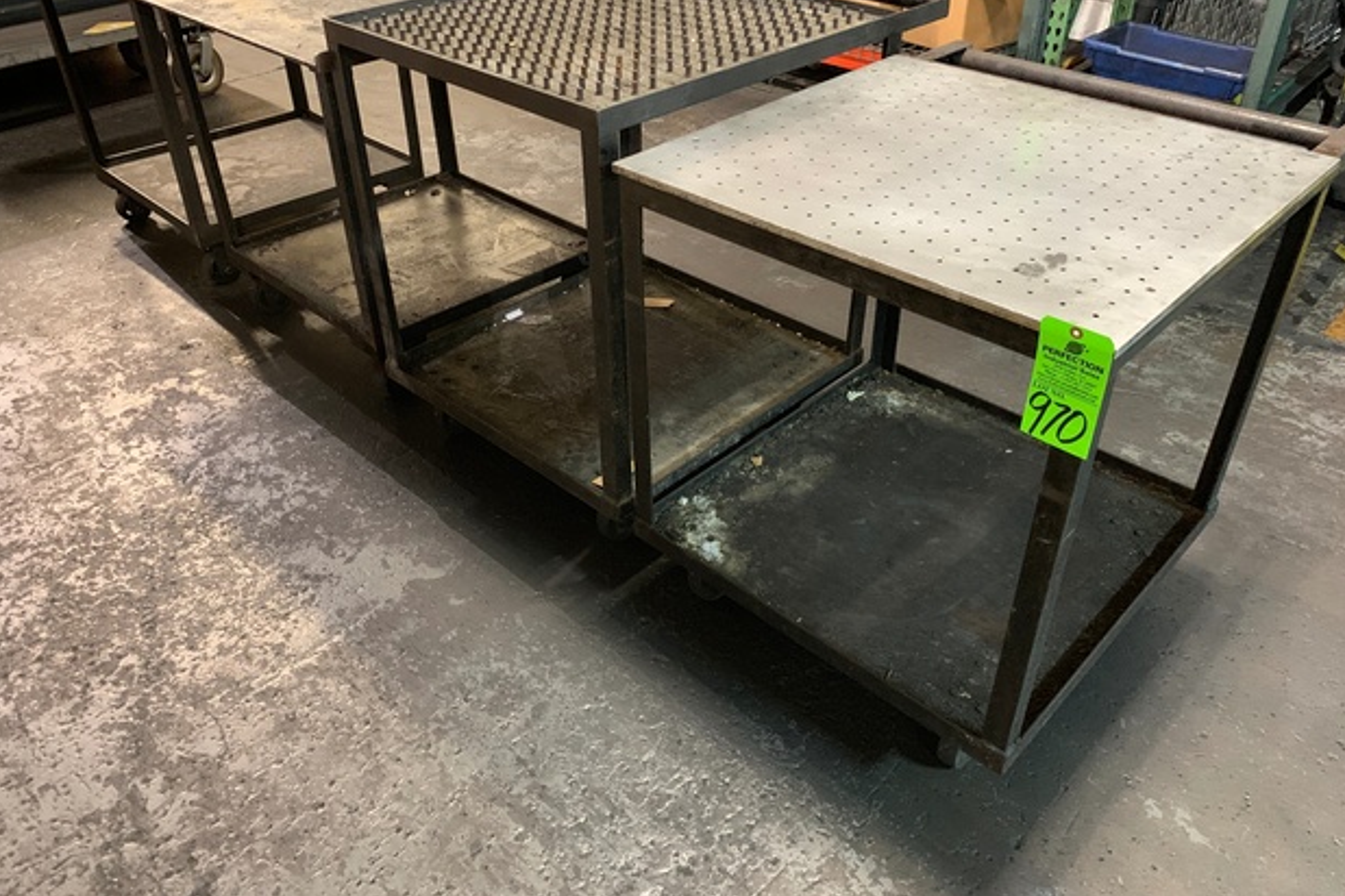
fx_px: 1046
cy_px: 400
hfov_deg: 65.5
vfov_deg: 46.3
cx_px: 683
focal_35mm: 28
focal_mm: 4.25
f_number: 1.8
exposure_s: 1/30
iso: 400
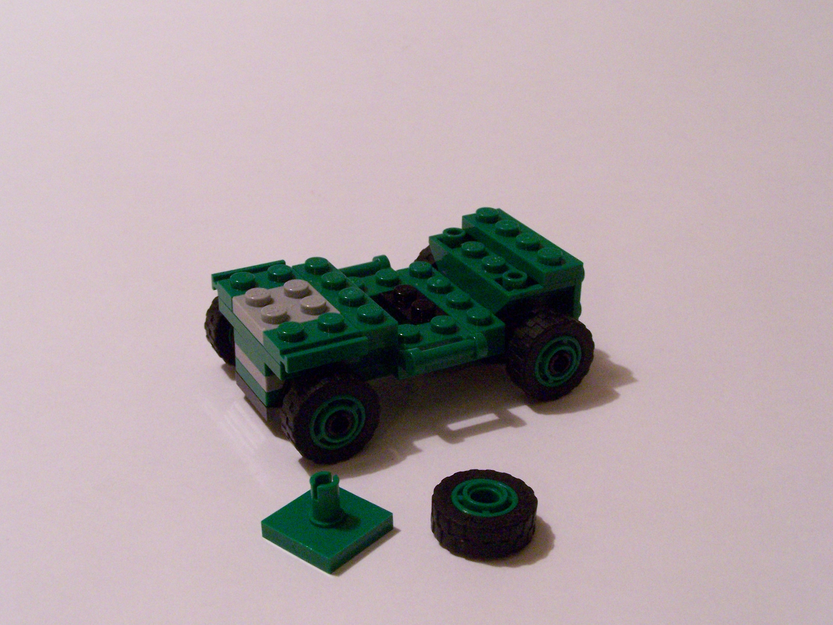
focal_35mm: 56
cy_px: 312
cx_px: 416
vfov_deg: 26.1
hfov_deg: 34.3
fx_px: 1348
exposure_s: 1/15
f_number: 5
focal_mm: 9.3
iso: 400
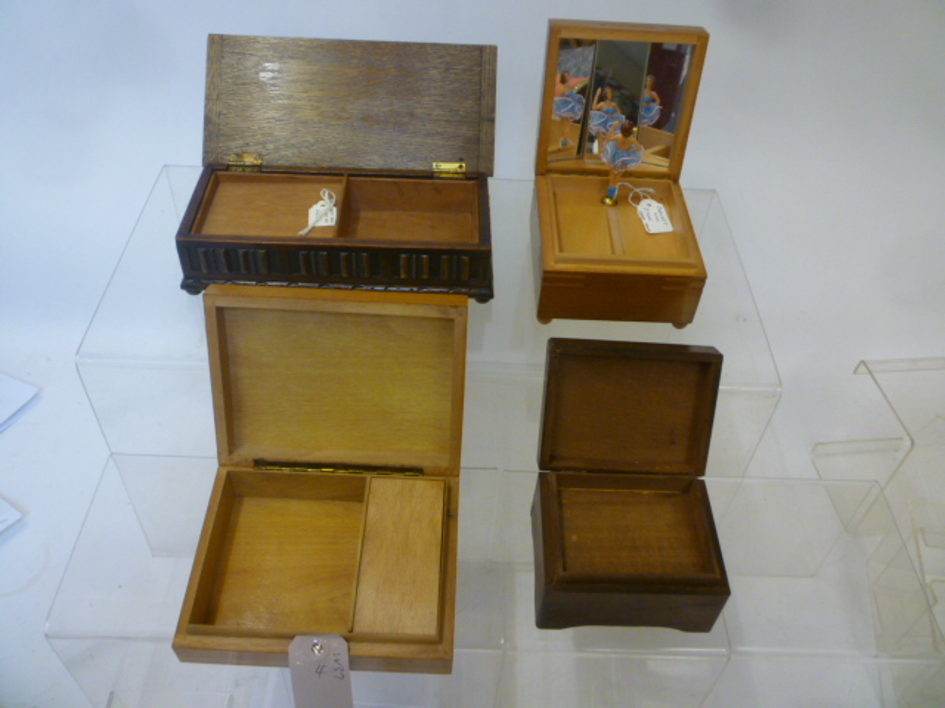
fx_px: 792
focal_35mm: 29
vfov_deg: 48.2
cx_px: 472
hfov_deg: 61.7
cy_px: 354
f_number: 3.3
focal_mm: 5.2
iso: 200
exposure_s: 1/30
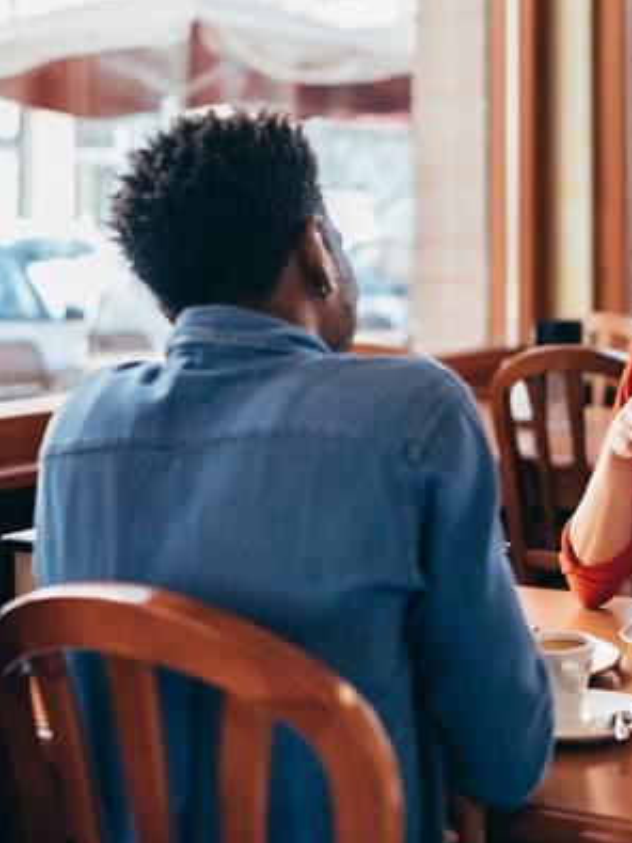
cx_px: 604
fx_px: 1869
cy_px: 420
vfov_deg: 25.4
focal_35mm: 77
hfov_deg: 18.8
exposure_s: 1/800
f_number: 1.4
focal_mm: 35
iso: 200
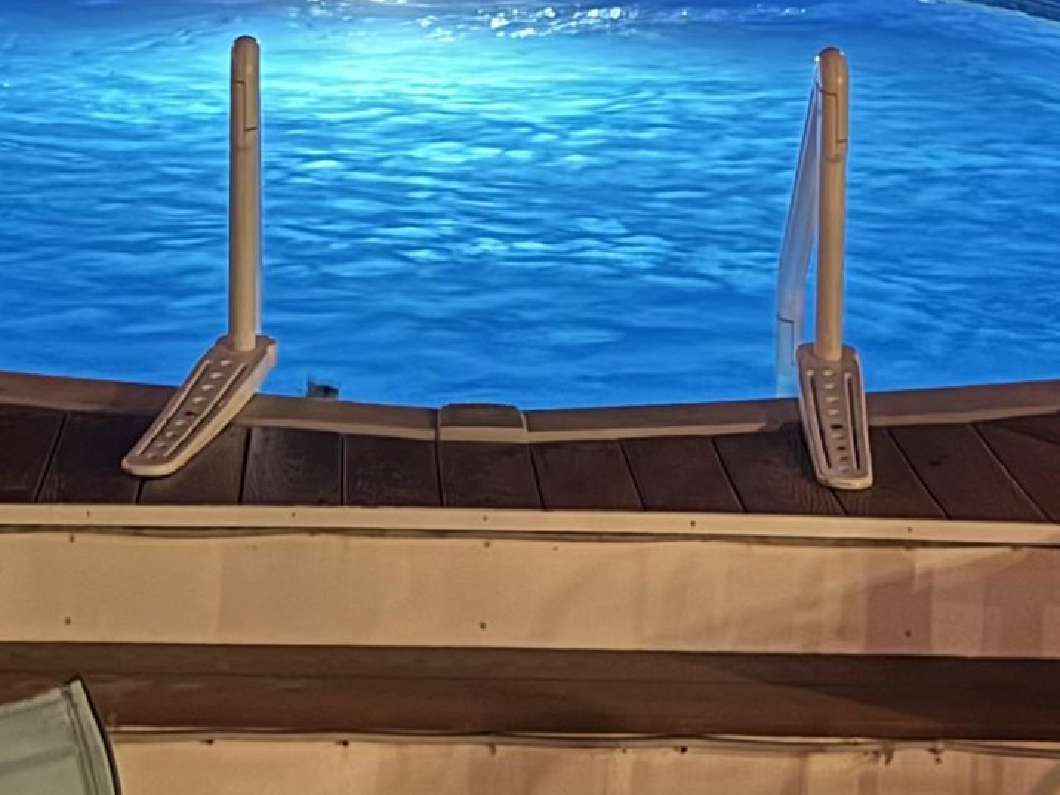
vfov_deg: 13.6
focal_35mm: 103
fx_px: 3154
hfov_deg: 19.1
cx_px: 423
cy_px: -348
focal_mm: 6.76
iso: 1000
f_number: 1.78
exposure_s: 1/5
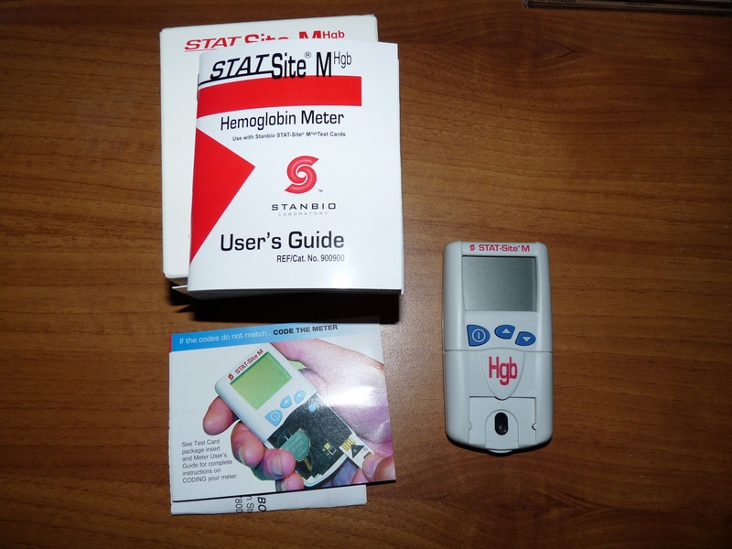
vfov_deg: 51.4
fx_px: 571
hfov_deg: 65.3
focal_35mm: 27
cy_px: 274
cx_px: 366
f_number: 4
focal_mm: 4.8
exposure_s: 1/25
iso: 100
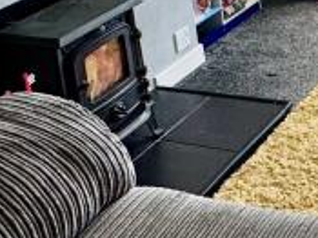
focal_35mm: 82
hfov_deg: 21.2
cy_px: -124
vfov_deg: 16.3
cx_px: 432
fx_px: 753
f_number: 2.2
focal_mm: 2.22
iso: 200
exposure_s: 1/99
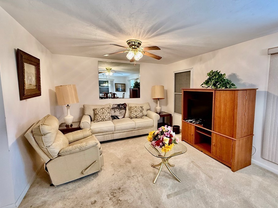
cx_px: 152
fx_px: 128
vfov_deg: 78.1
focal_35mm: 16
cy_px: 100
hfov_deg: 94.2
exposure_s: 1/60
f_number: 2.2
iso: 250
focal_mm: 2.22
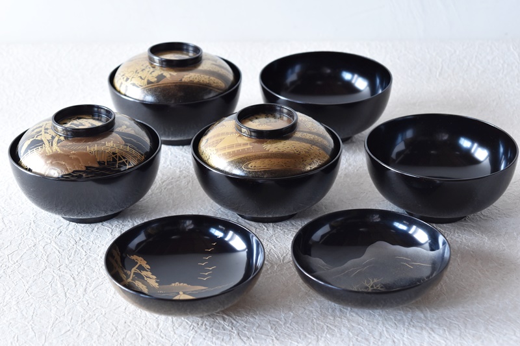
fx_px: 1191
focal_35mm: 82
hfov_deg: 24.6
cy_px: 173
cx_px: 260
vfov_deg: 16.5
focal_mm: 55
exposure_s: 1/8
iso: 800
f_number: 5.6
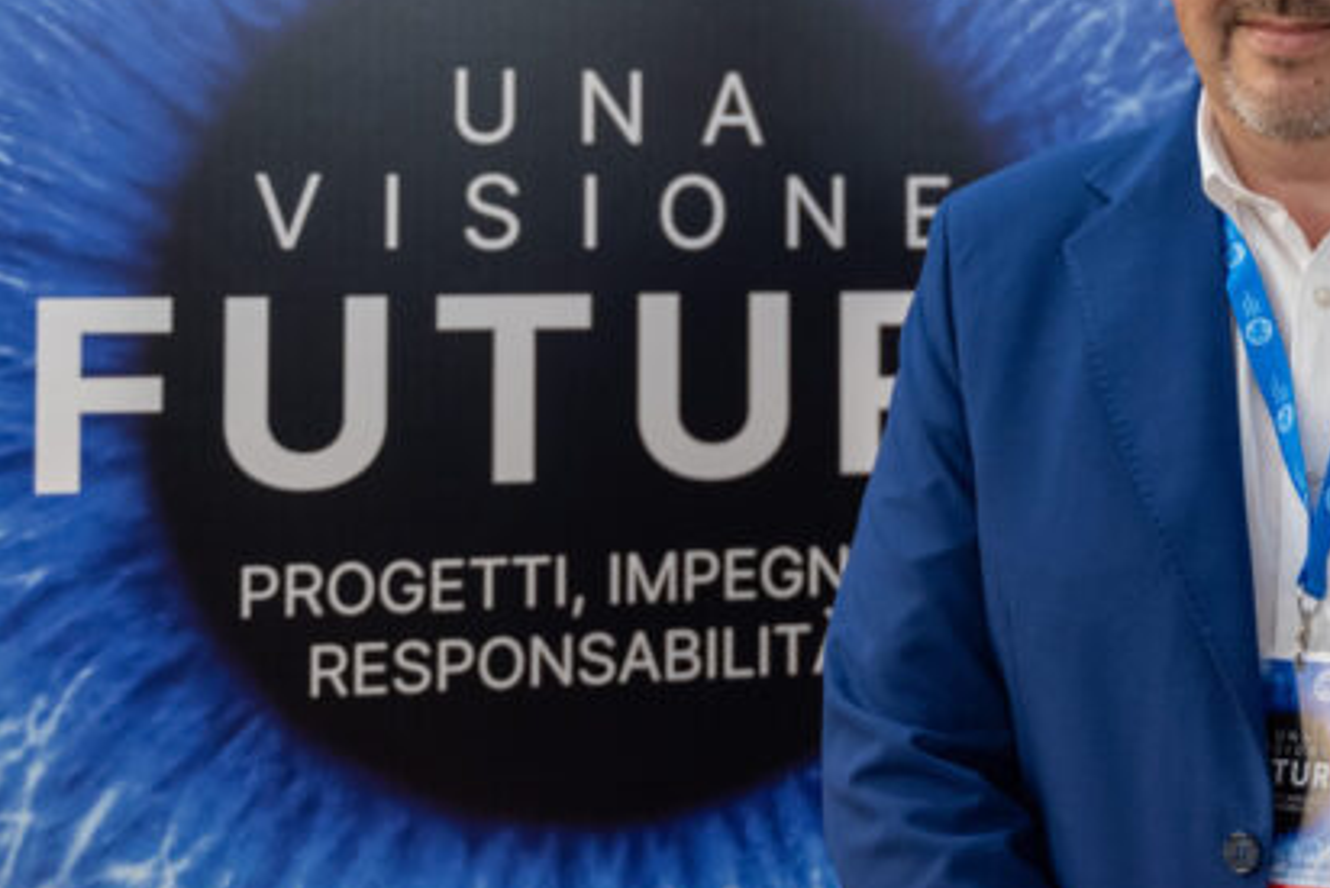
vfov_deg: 16.4
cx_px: 1004
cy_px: 86
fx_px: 3030
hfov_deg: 24.5
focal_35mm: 82
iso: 1250
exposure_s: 1/125
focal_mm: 44
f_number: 2.8
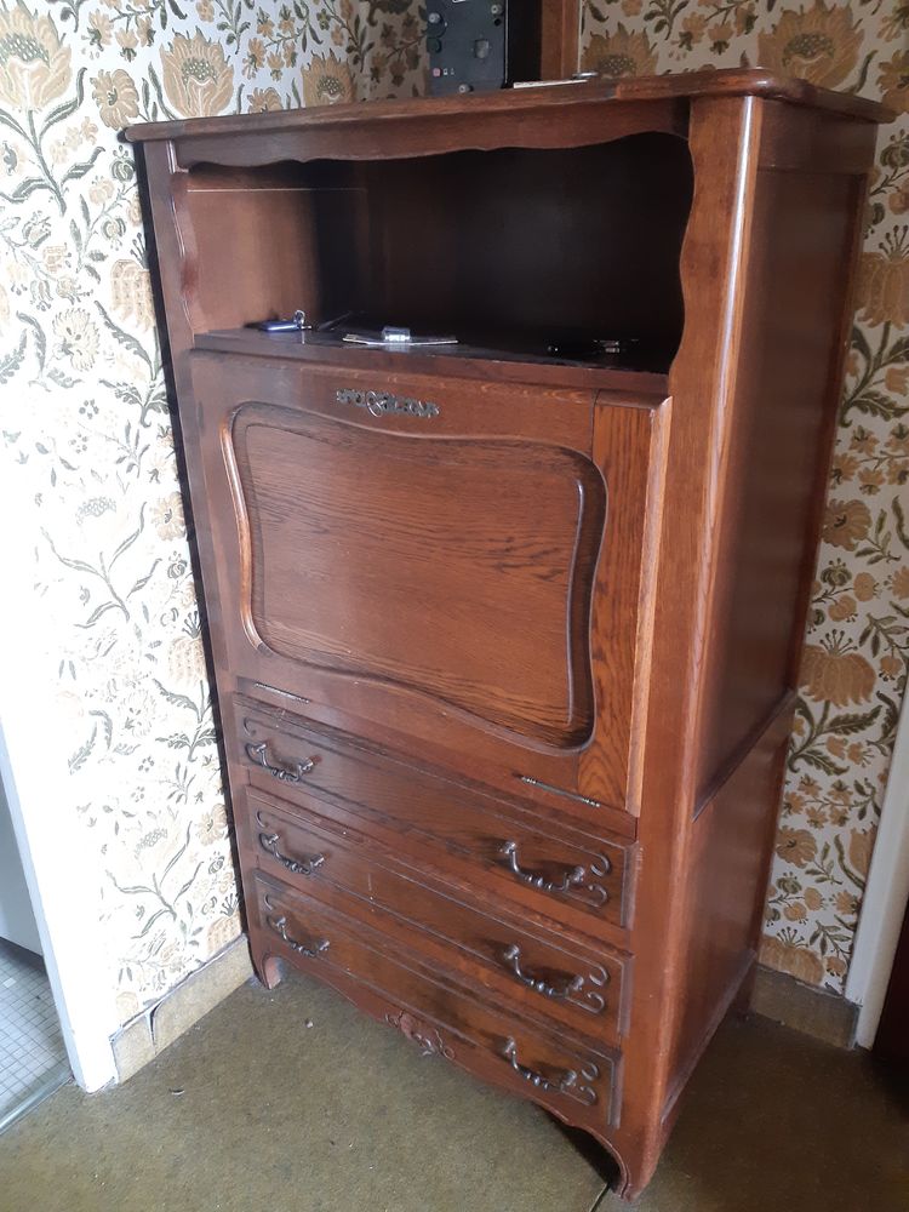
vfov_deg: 67.3
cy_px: 606
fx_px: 910
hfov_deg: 53.1
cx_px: 454
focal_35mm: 26
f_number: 1.7
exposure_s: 1/25
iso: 250
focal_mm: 3.92
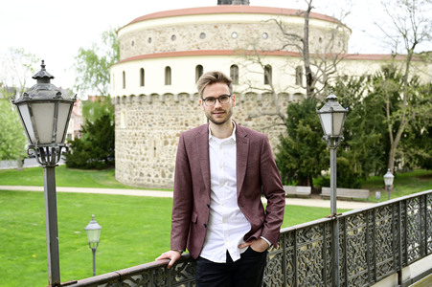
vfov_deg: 31.1
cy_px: 144
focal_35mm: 43
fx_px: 516
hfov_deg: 45.5
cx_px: 216
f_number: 4.5
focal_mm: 43
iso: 250
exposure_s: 1/200
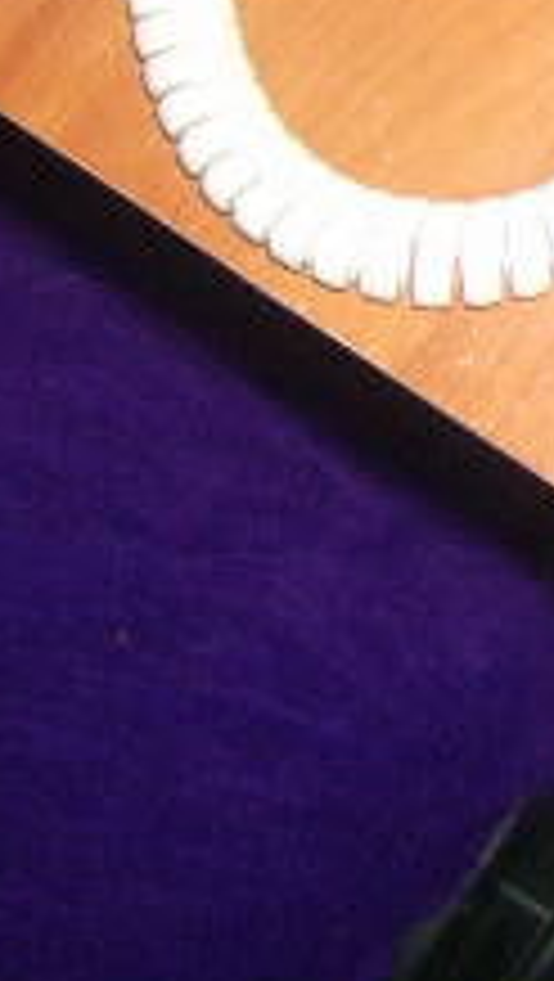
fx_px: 2918
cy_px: 148
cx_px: 1257
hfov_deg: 9.8
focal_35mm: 112
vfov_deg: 18.9
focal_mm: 5.95
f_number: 2.8
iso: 100
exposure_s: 1/60
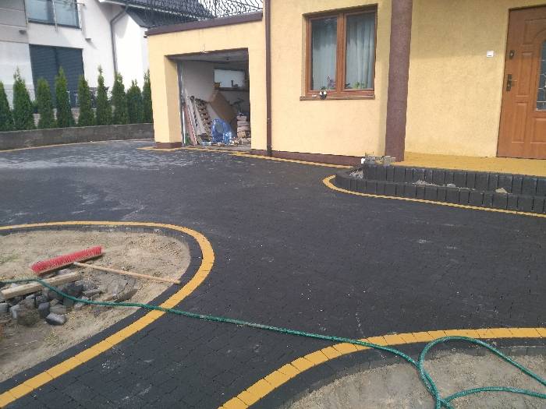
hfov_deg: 63.4
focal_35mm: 28
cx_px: 273
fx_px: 442
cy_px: 204
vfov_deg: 49.7
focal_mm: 2.96
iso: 100
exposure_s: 1/780
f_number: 2
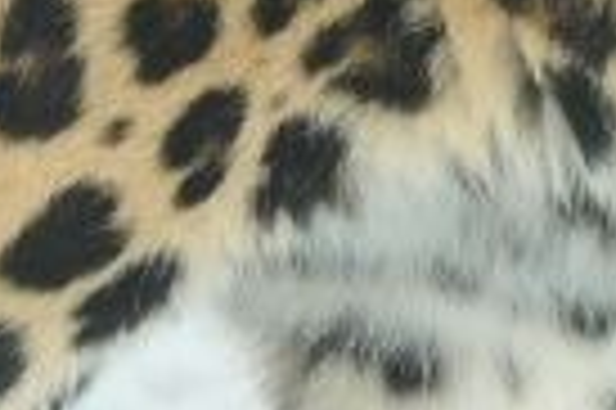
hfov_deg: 2.7
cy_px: 110
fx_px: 13091
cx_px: 890
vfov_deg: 1.8
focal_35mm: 766
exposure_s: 1/200
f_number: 7.1
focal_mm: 70
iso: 400
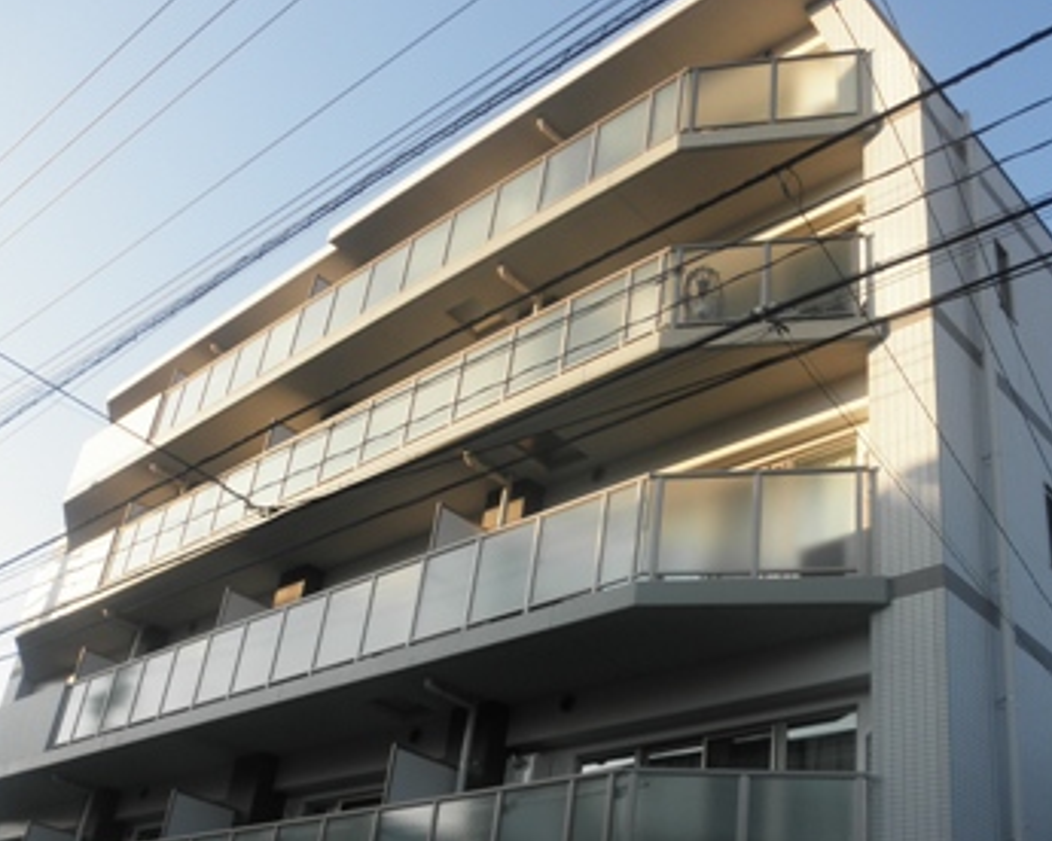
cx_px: 601
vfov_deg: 39.0
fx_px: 1183
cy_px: 500
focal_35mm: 38
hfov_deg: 47.8
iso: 64
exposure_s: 1/250
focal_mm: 5
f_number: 3
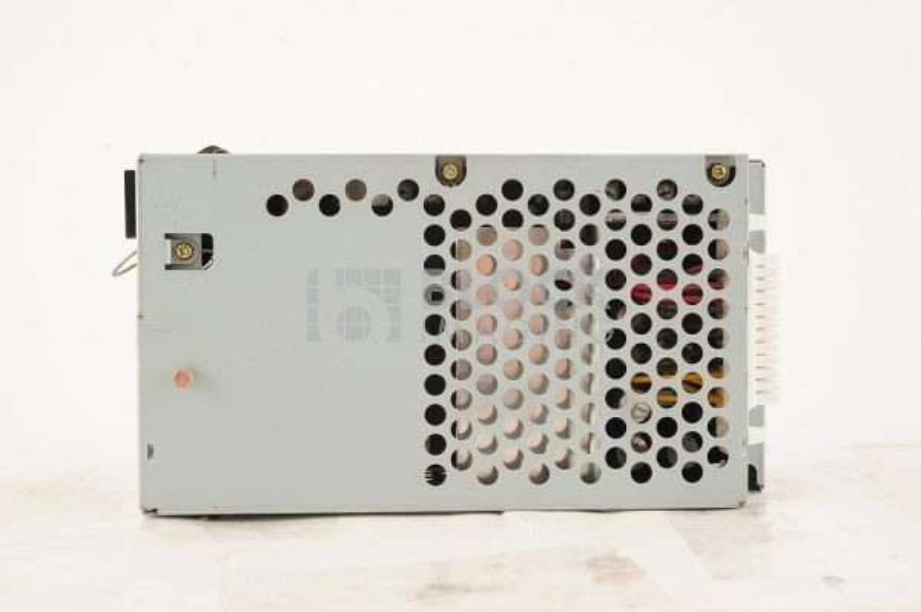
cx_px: 460
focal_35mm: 50
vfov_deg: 26.9
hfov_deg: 39.6
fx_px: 1278
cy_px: 306
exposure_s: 1/125
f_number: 10
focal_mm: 50
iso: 1600
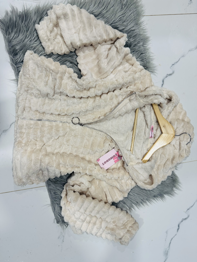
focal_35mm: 24
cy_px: 131
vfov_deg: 71.6
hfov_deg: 56.8
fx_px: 182
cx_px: 98
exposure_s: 1/75
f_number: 1.78
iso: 200
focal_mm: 6.76
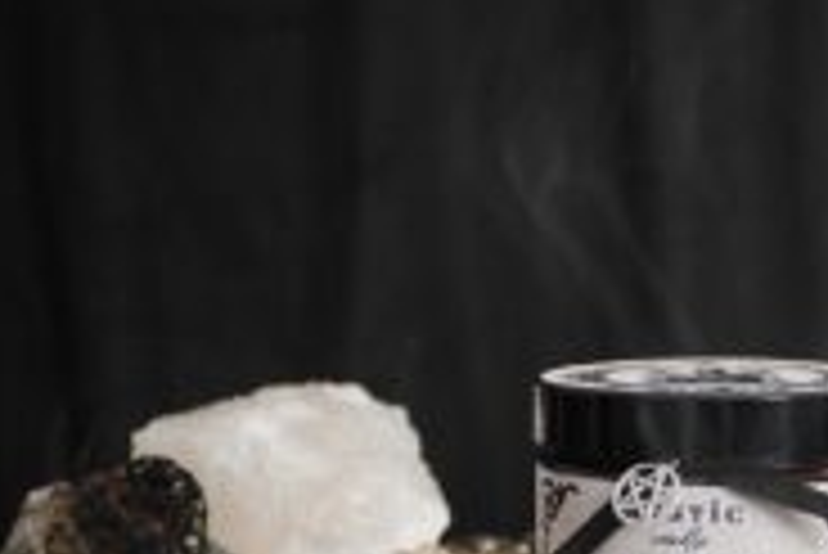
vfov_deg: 12.9
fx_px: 2443
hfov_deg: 19.0
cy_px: 356
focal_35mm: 106
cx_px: 711
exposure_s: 1/160
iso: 1250
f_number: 4
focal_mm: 31
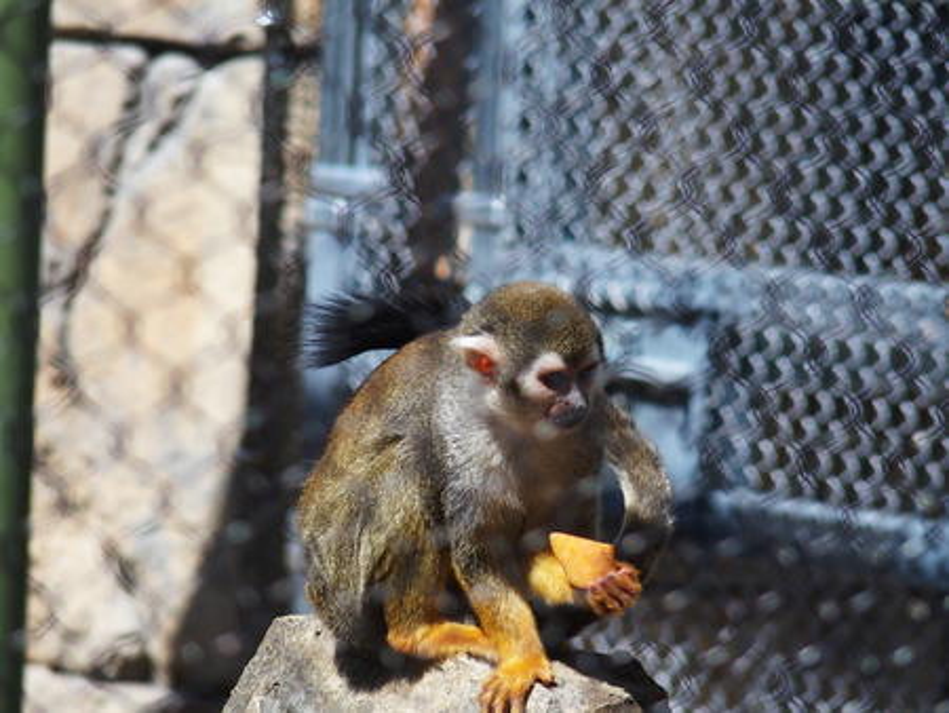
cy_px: 356
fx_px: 8229
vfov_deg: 5.0
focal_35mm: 300
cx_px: 474
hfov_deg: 6.6
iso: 100
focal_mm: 64.3
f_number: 3.5
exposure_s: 1/800
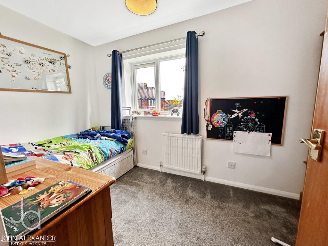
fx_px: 133
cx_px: 164
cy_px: 123
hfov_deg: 102.1
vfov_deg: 85.7
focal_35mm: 14
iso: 80
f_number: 2.2
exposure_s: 1/99
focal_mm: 2.22
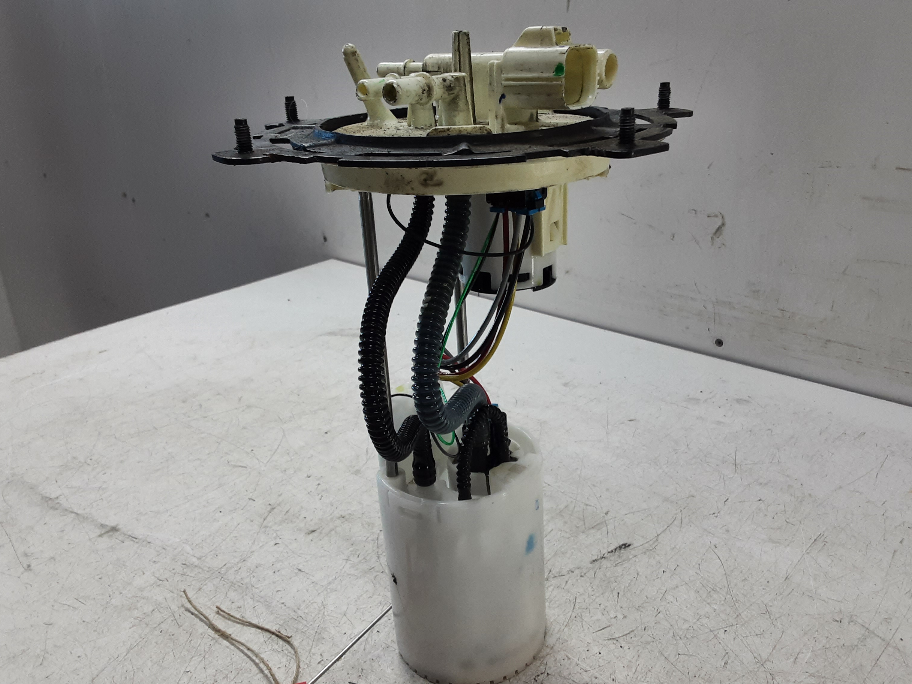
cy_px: 348
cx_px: 467
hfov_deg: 61.7
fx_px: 764
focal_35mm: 29
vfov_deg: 48.2
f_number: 1.9
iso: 64
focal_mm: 2.91
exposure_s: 1/50
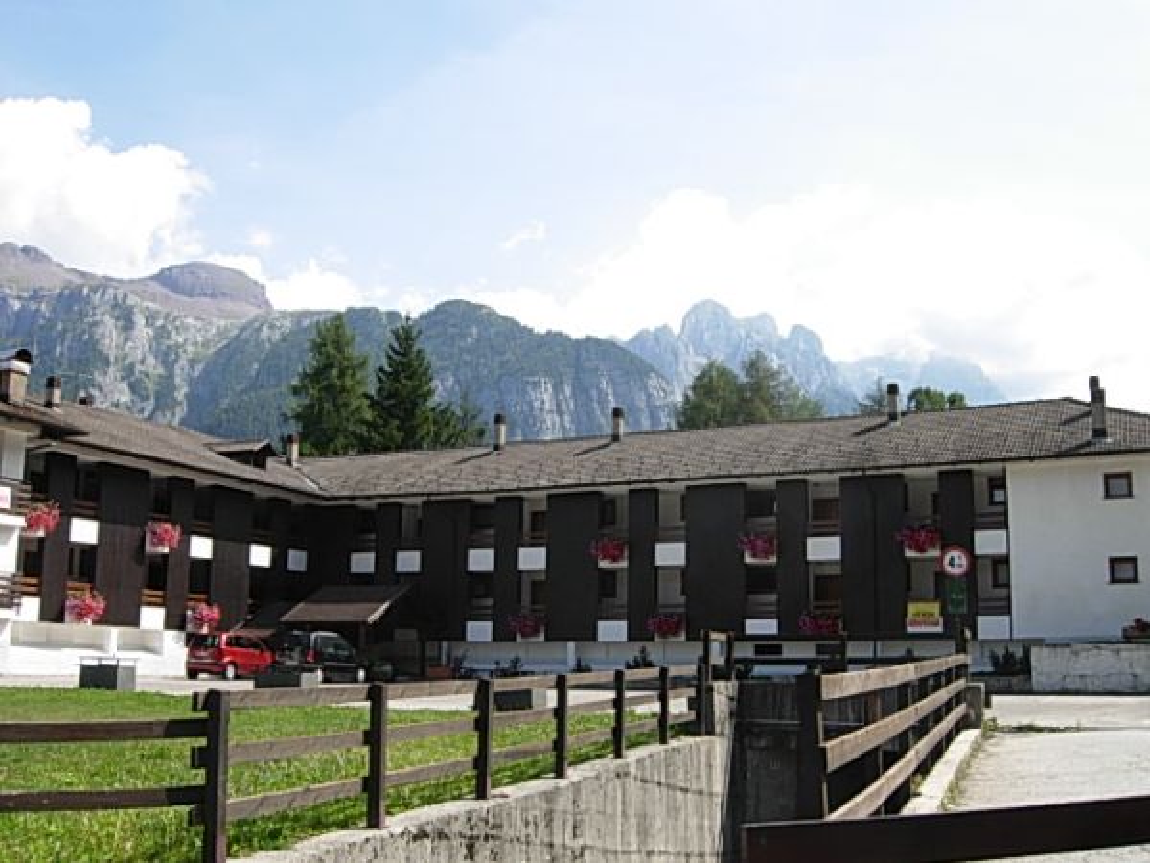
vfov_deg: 39.7
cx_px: 575
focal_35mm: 36
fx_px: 1196
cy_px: 432
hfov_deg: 51.4
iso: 50
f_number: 5.4
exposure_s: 1/256
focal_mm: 7.5
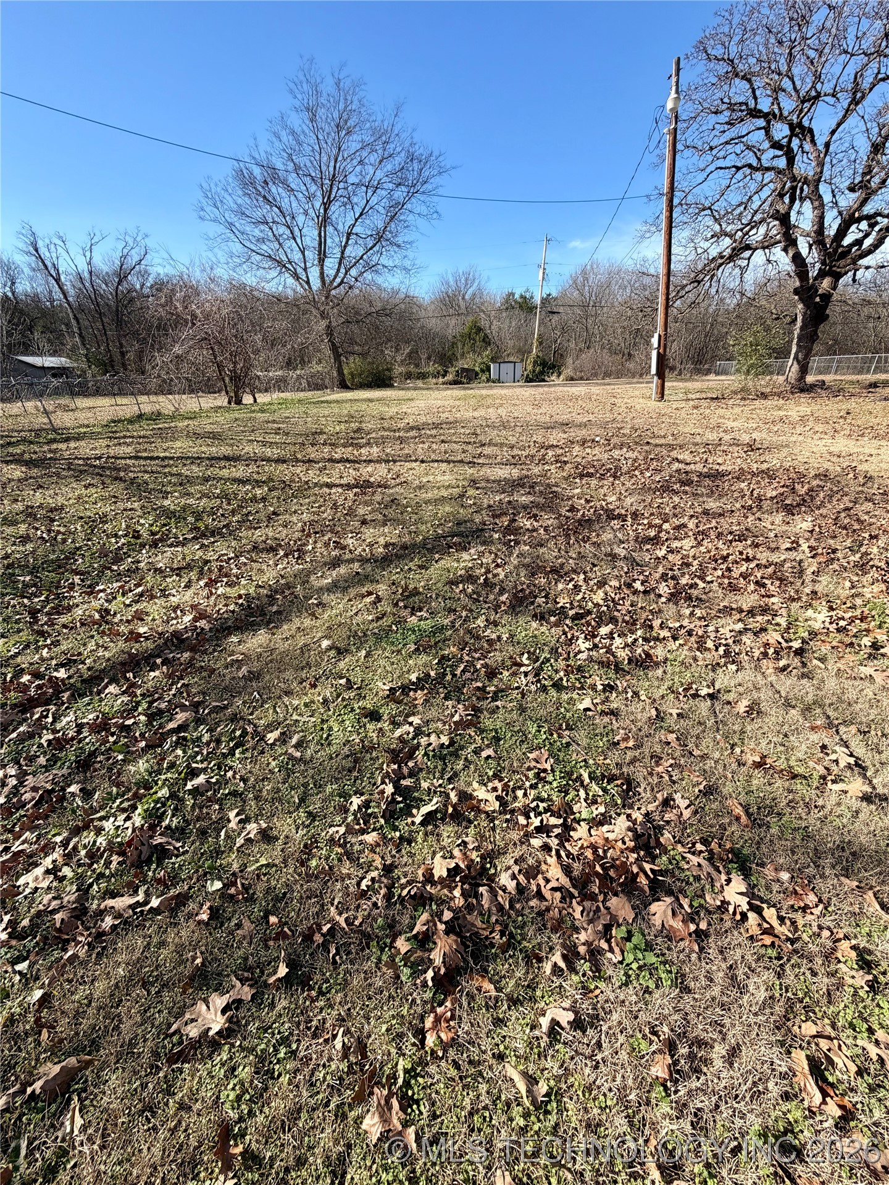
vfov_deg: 102.1
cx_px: 444
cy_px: 592
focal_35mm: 14
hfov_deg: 85.7
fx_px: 479
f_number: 2.2
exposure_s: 1/694
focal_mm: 2.22
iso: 40
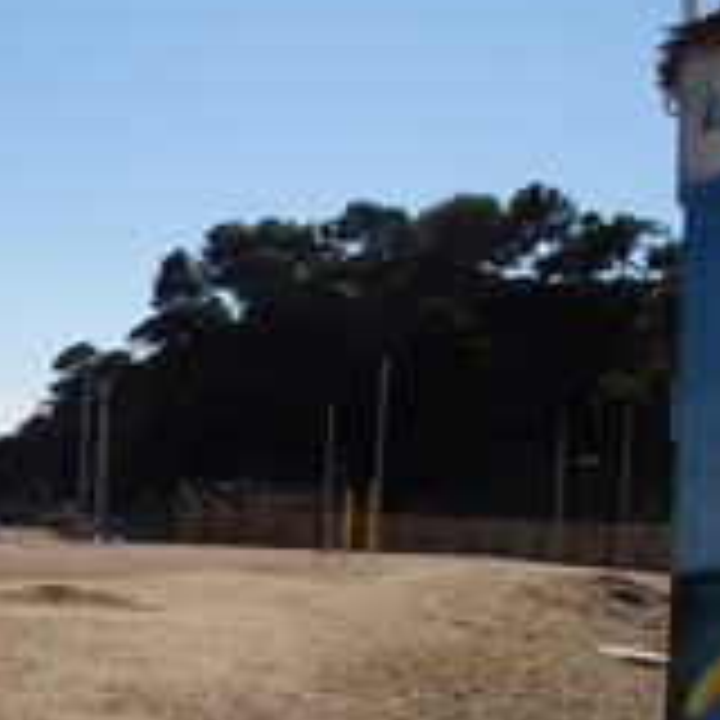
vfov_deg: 25.9
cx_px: -202
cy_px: 515
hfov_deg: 23.3
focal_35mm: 66
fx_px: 1553
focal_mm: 18
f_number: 11
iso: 100
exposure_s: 1/250
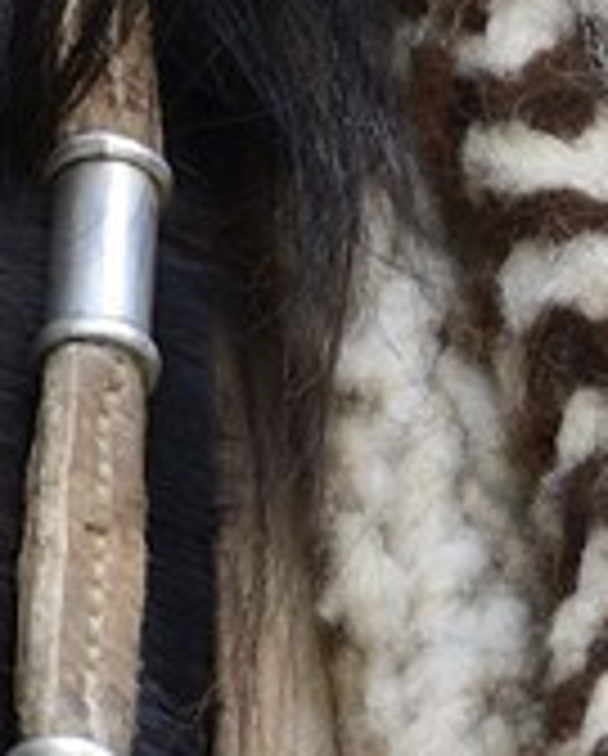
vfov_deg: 1.5
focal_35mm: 1292
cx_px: 1851
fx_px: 28982
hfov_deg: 1.2
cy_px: -2624
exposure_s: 1/200
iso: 400
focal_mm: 145
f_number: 10
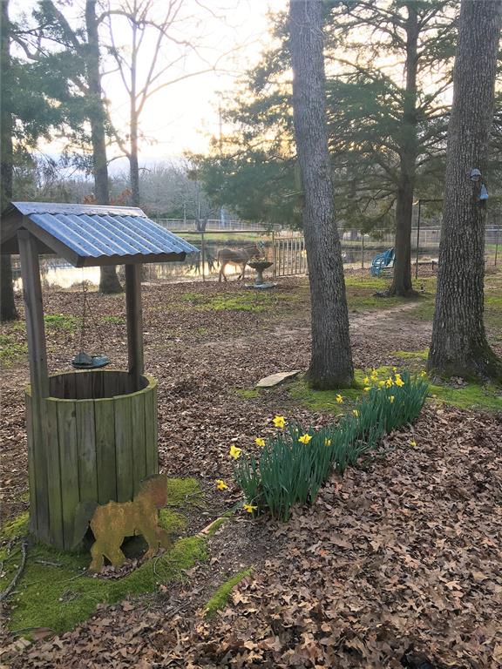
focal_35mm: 29
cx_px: 251
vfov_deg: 61.7
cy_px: 334
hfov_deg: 48.2
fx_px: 561
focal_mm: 4.15
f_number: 2.2
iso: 40
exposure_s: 1/120
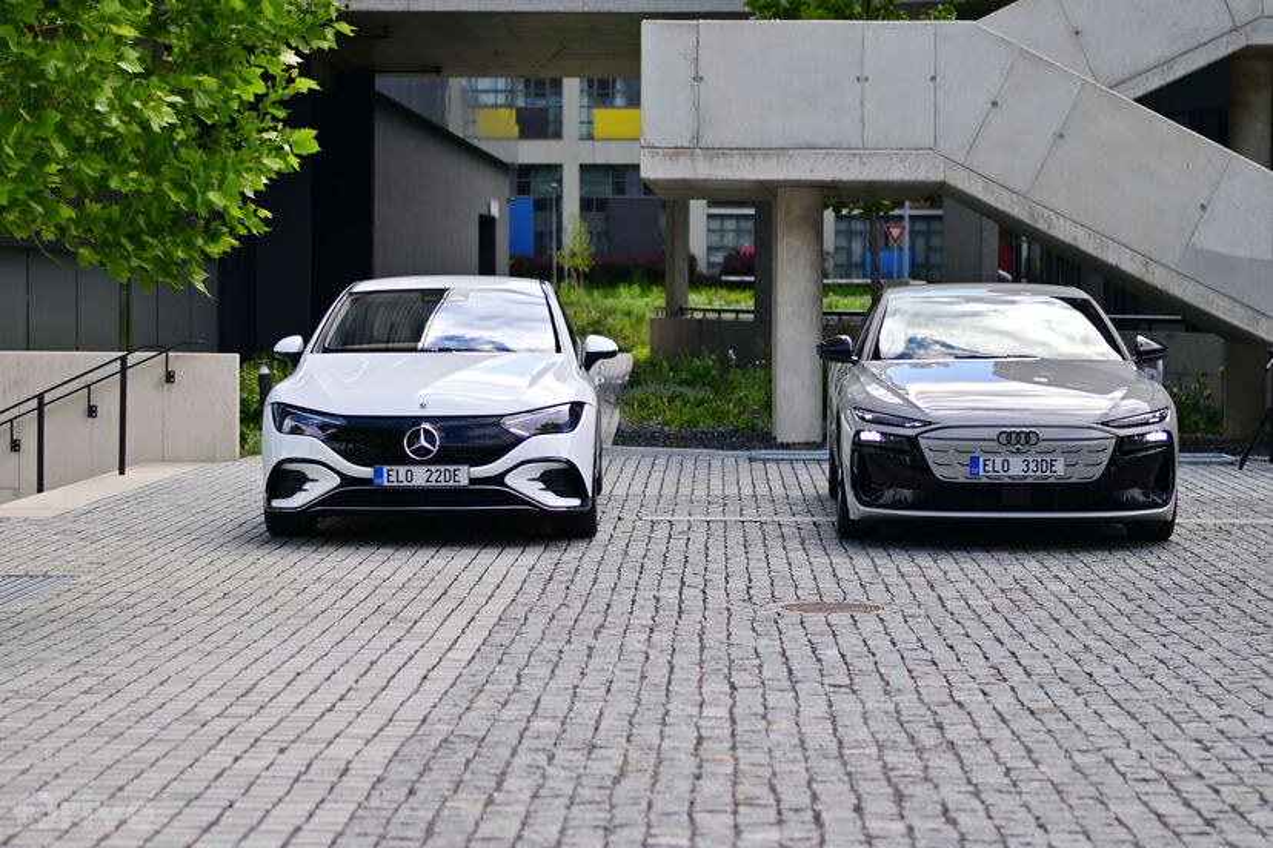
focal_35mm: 75
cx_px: 636
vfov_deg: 18.2
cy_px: 424
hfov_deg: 27.0
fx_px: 2652
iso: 100
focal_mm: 50
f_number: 1.8
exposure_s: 1/4000
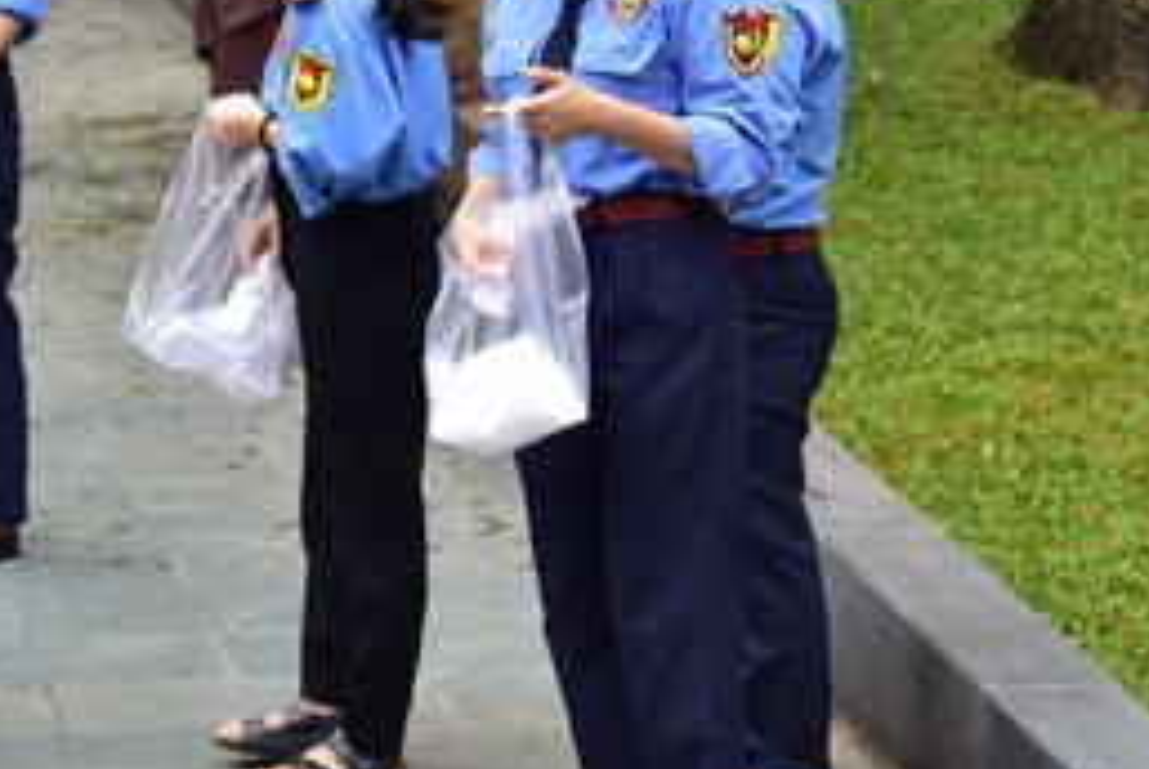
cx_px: 0
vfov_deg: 7.8
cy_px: 116
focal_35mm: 177
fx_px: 5656
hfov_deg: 11.5
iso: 400
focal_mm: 70
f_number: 4.5
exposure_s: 1/160
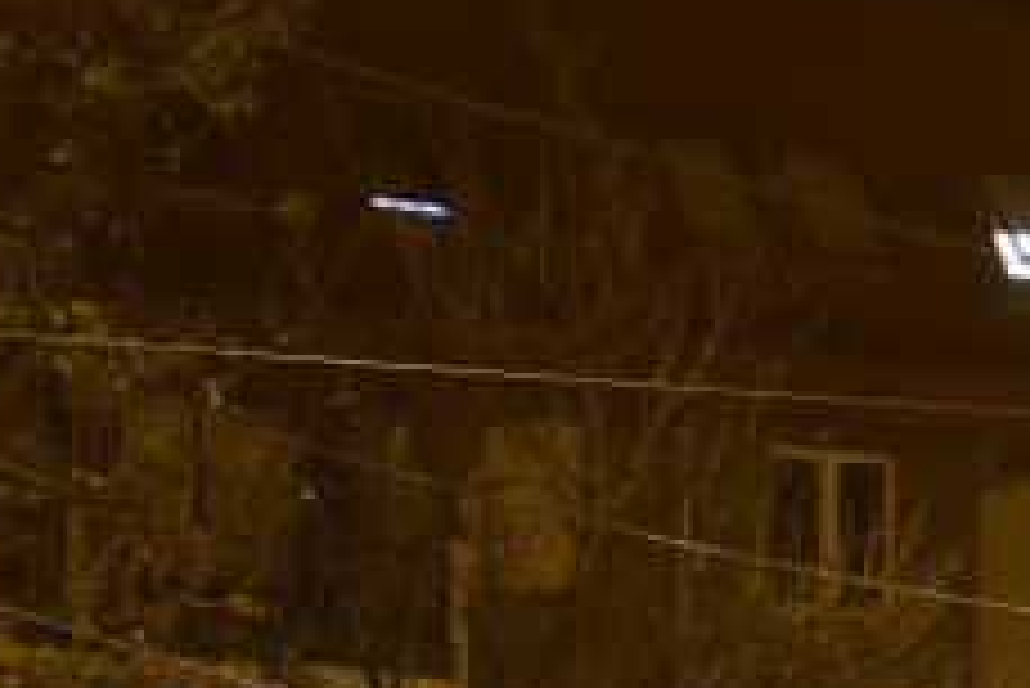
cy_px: 1117
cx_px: 1916
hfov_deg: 4.1
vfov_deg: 2.8
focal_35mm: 494
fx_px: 14142
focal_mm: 58
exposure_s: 1
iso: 200
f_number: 6.3
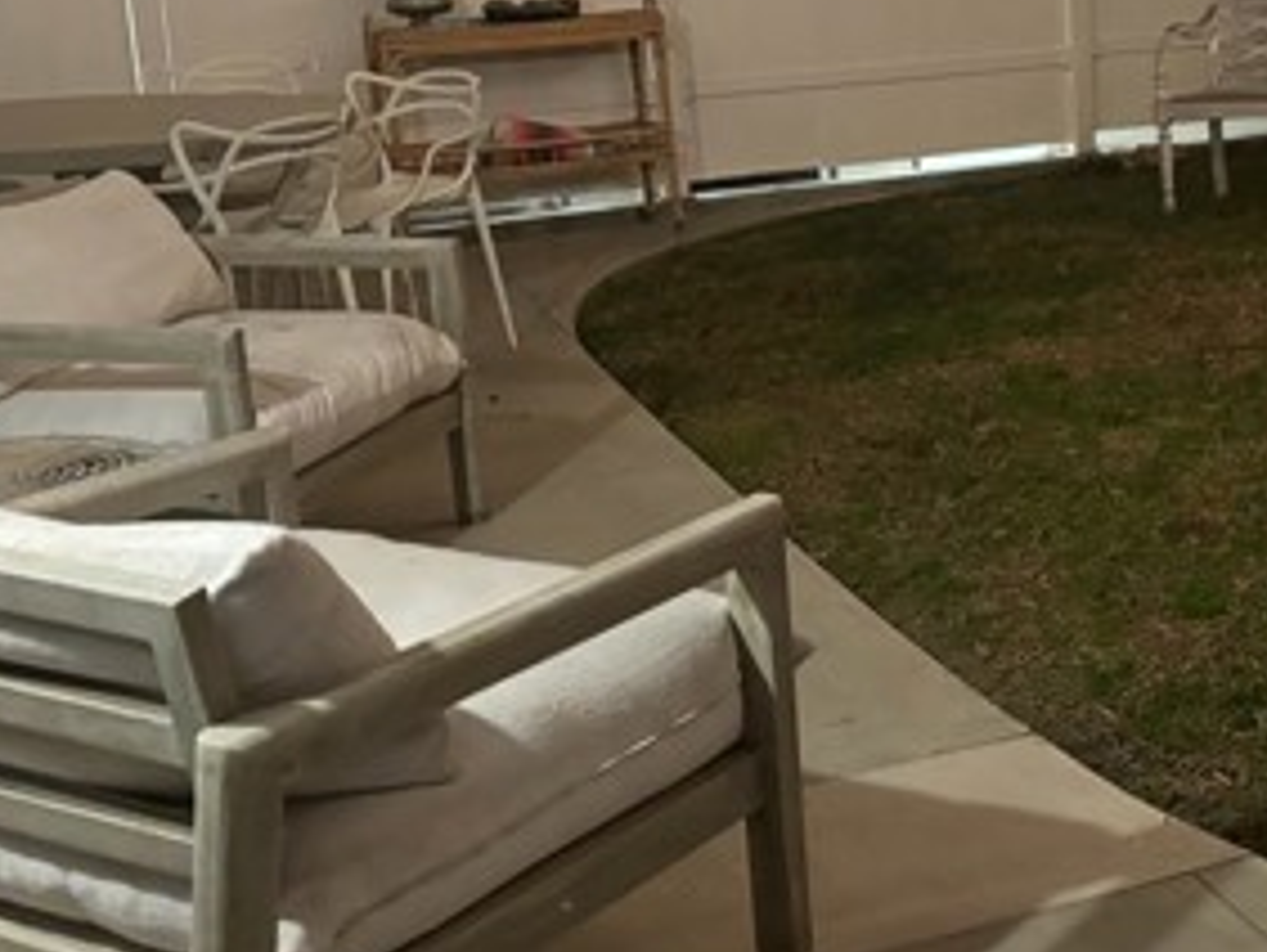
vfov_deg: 24.5
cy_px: 216
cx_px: 1164
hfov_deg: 31.0
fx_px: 2161
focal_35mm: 59
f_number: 1.6
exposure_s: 1/30
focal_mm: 5.96
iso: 640
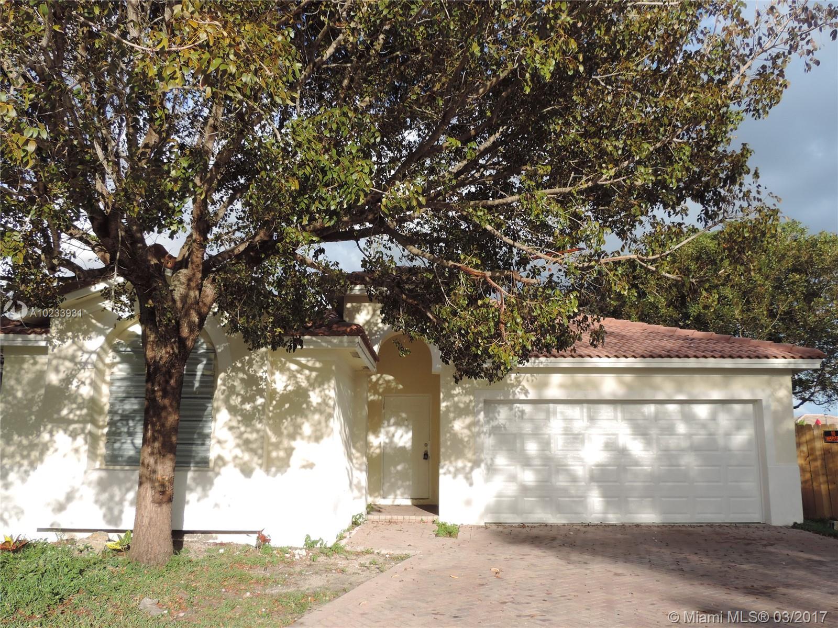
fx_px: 726
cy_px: 314
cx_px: 419
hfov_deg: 60.0
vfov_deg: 46.8
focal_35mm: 30
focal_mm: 5.3
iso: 80
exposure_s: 1/500
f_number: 3.1
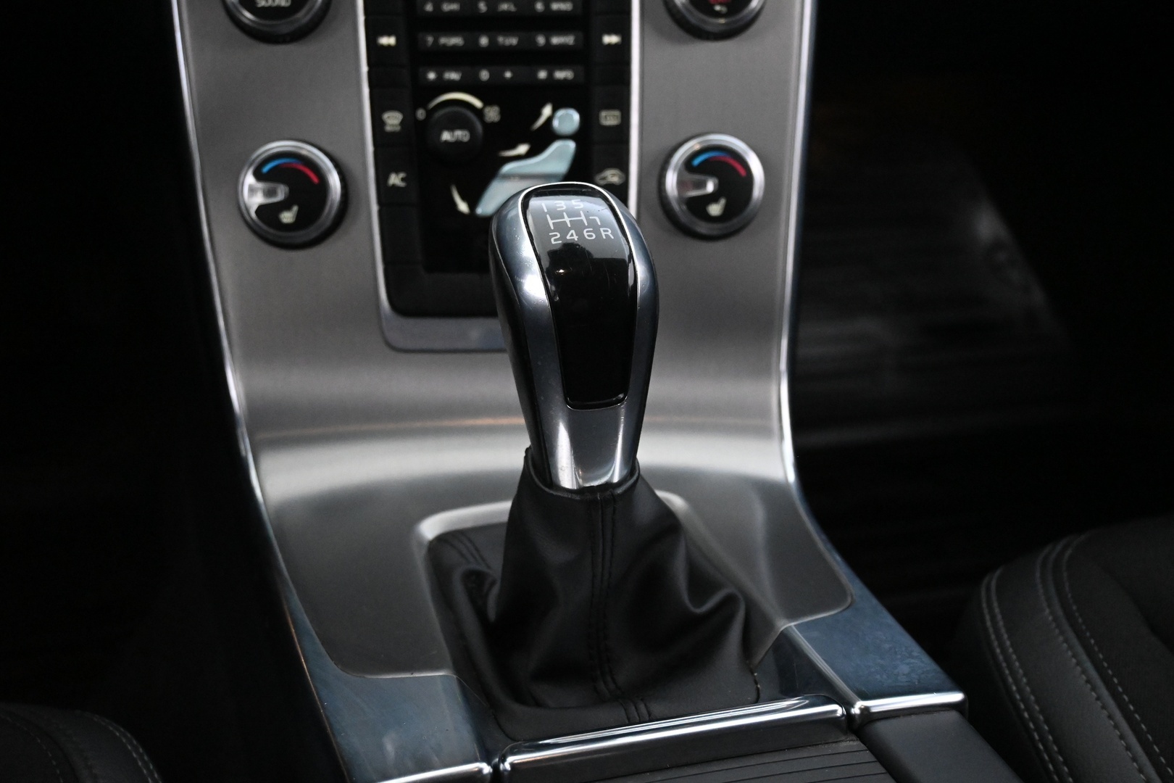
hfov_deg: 46.4
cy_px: 392
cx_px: 587
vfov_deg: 31.9
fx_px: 1370
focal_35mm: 42
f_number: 4.5
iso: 6400
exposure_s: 1/50
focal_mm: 28
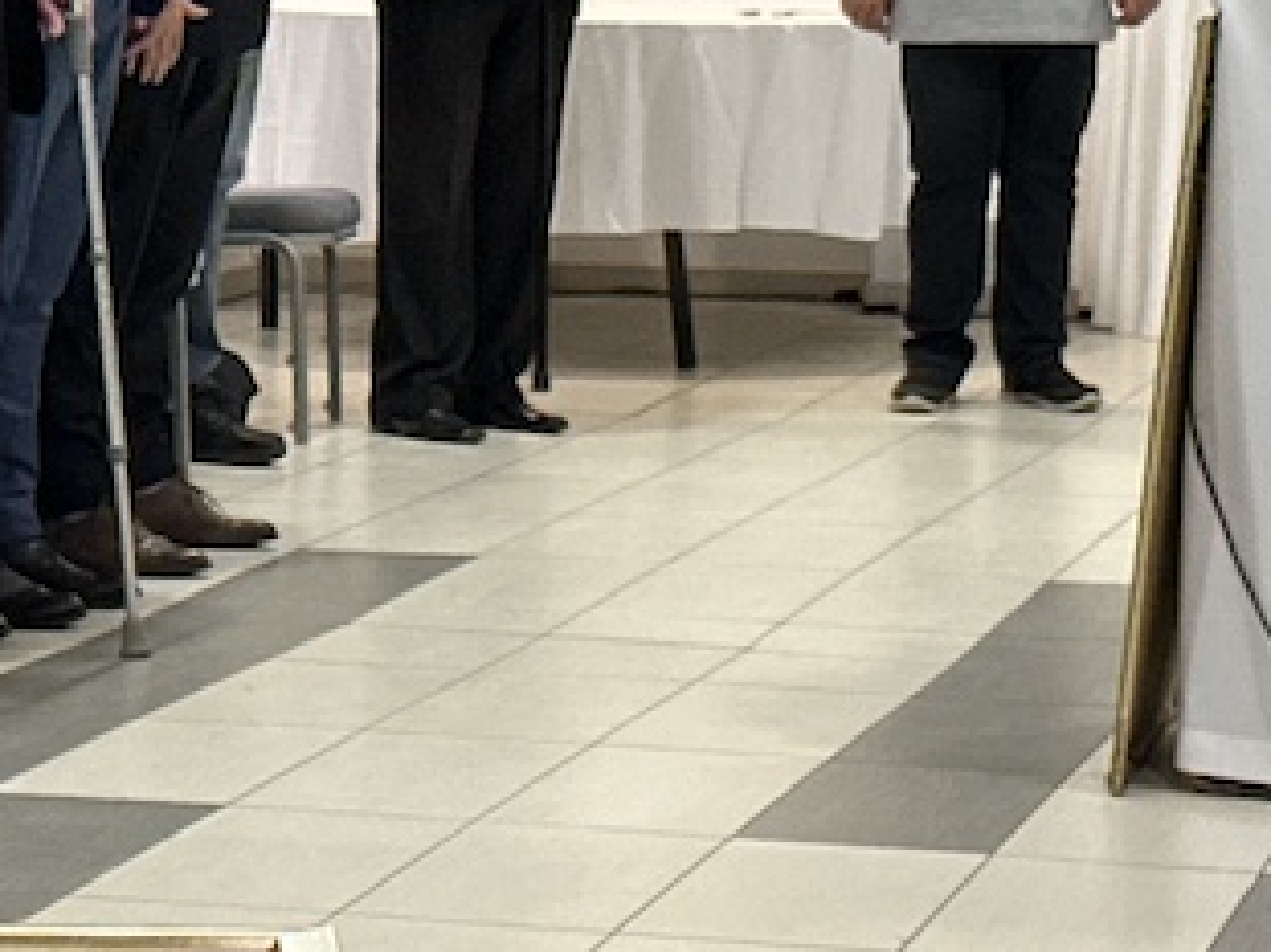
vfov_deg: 9.4
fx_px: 5799
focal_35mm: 158
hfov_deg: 12.5
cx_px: 315
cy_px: 441
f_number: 1.78
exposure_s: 1/120
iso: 800
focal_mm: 6.86
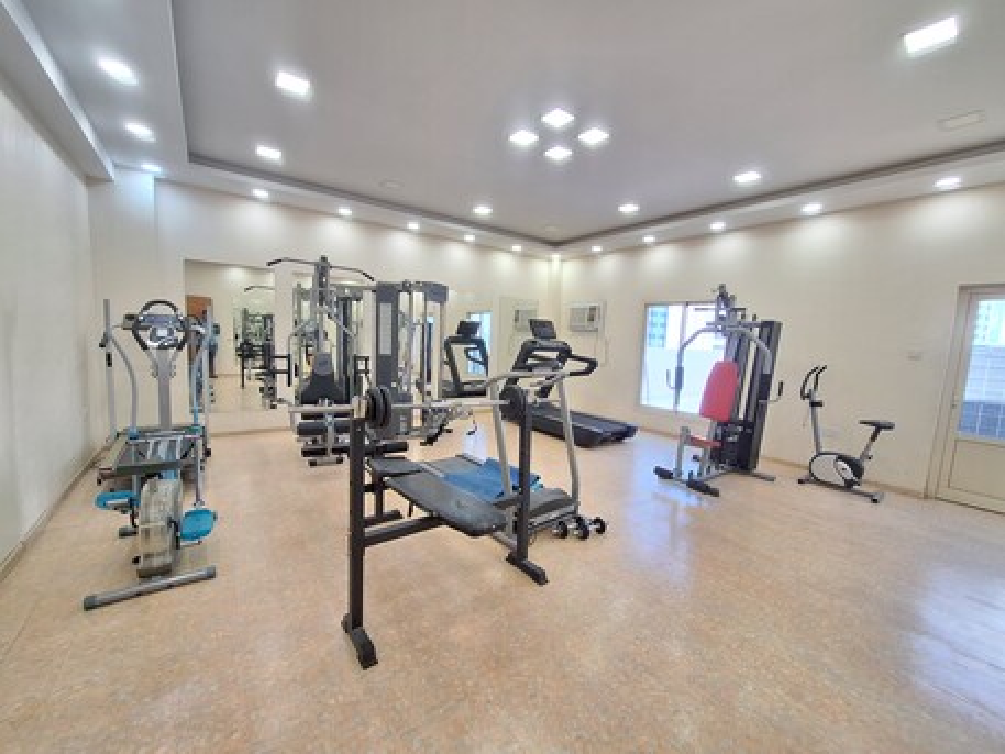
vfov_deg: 89.9
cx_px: 502
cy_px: 377
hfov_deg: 106.2
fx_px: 378
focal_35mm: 13
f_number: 2.2
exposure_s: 1/50
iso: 100
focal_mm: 1.74
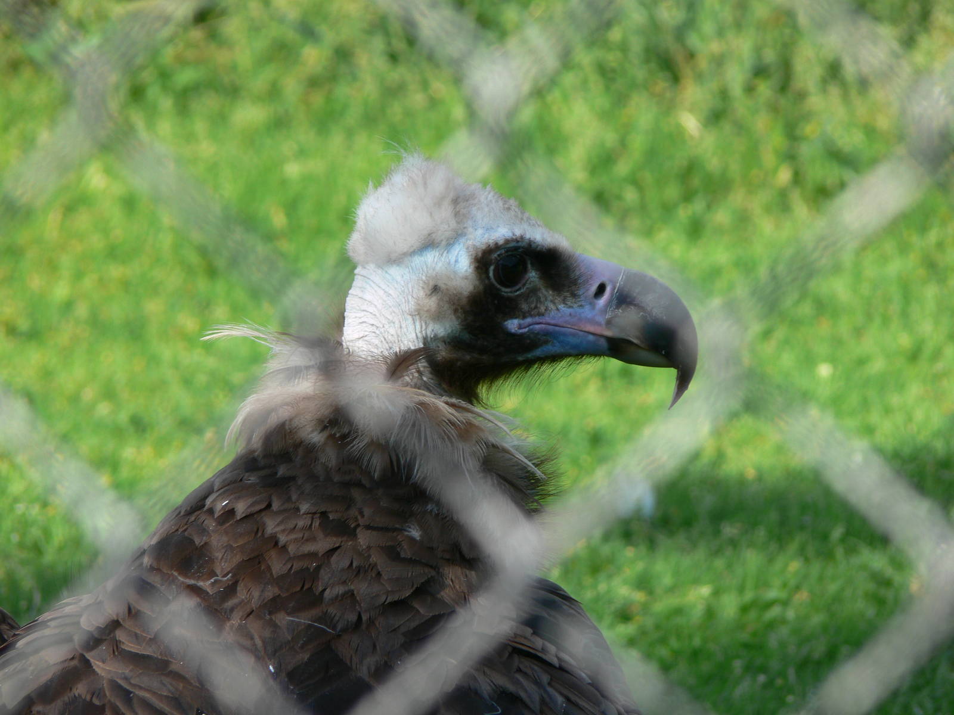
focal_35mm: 420
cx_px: 477
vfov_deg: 3.5
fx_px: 11575
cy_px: 358
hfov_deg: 4.7
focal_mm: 88.8
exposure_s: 1/200
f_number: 5.6
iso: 80
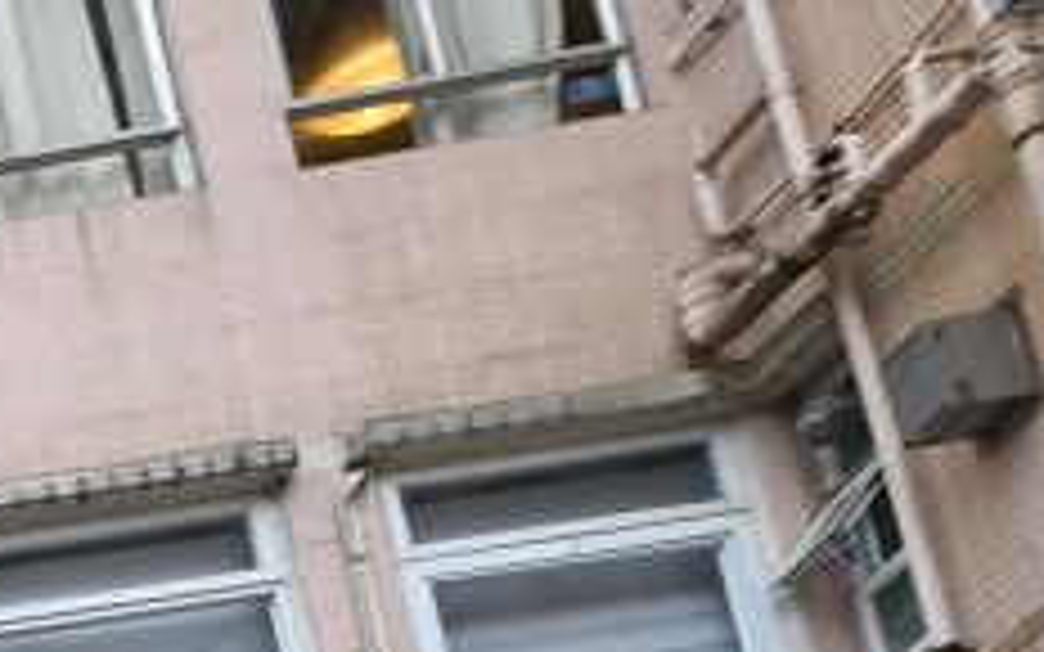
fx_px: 3300
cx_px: -2470
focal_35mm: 116
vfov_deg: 9.1
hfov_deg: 10.0
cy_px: 1936
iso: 640
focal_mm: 16
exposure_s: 1/160
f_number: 8
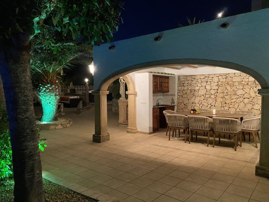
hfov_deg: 67.3
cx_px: 134
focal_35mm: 26
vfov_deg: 53.0
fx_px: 202
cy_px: 101
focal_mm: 4.25
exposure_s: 1/25
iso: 640
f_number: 1.8
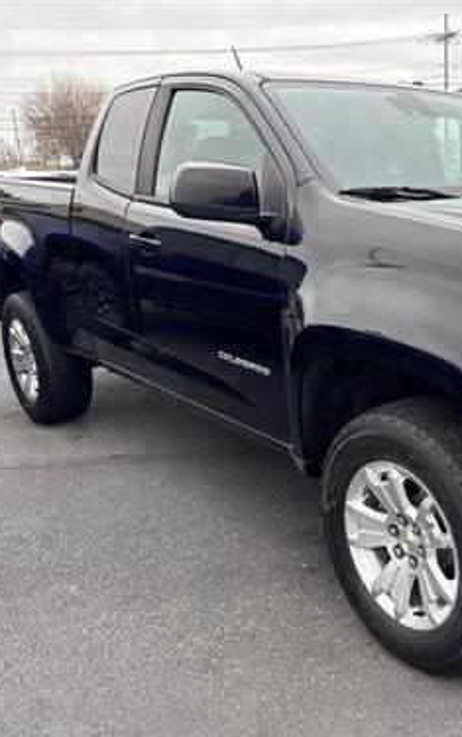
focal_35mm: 37
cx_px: 468
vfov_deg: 52.7
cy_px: 369
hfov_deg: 31.7
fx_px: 744
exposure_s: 1/419
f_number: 1.6
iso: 50
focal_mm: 5.96
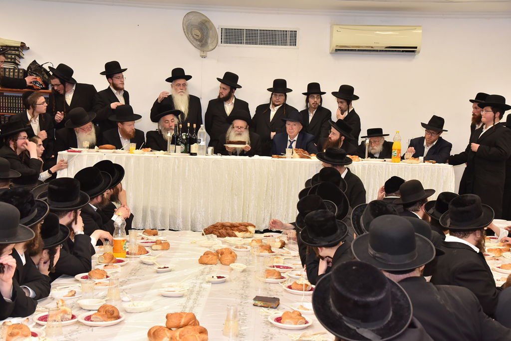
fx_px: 681
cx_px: 256
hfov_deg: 41.1
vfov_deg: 28.1
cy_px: 170
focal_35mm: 48
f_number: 5.6
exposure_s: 1/160
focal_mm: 48
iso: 1600
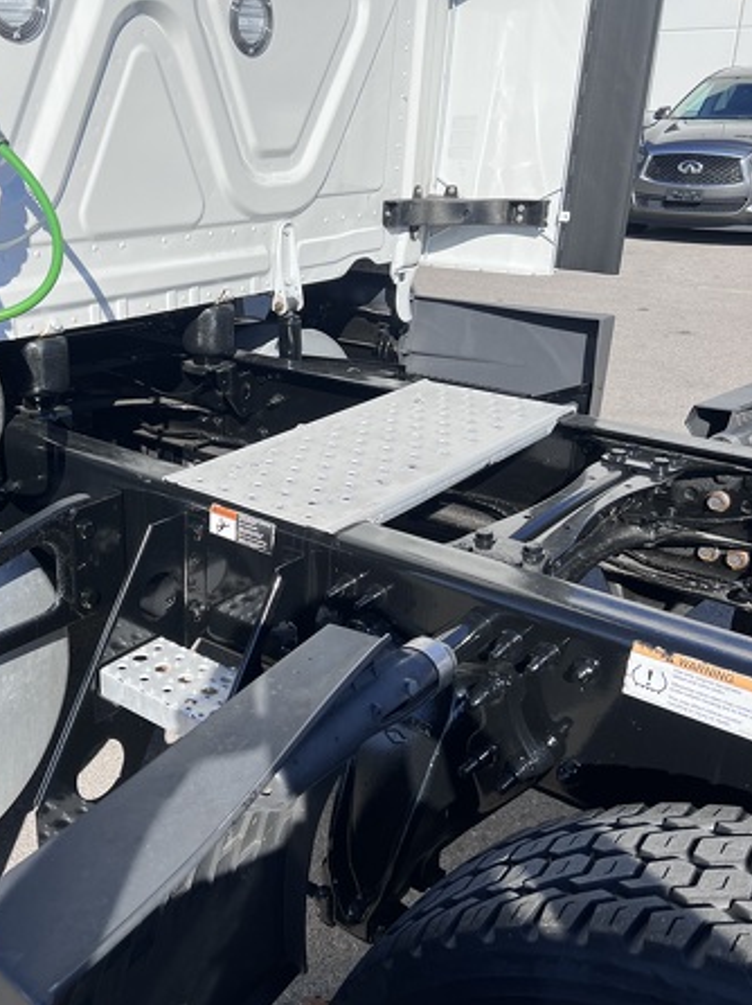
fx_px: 1015
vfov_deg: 52.7
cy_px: 505
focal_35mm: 35
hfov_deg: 39.8
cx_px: 209
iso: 50
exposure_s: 1/3460
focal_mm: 5.7
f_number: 1.5
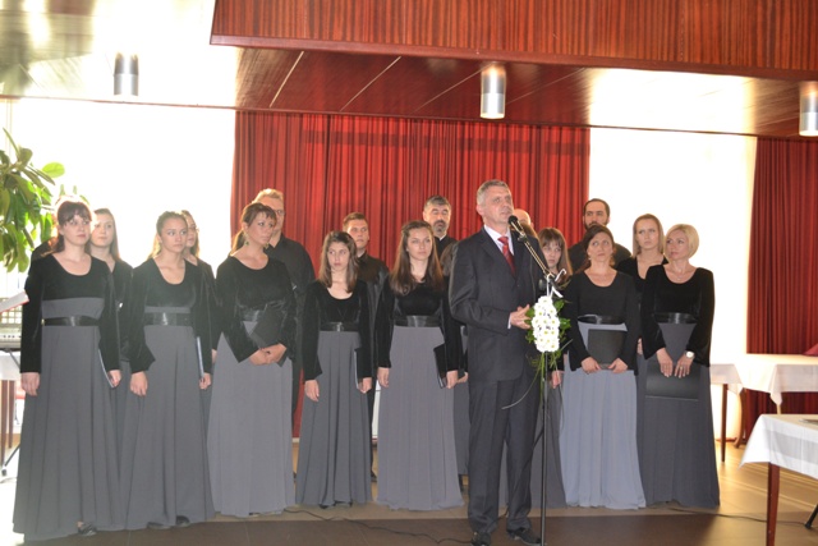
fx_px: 1159
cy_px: 273
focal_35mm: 51
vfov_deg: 26.5
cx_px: 409
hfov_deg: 38.9
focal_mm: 34
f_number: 5
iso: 1100
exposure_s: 1/60
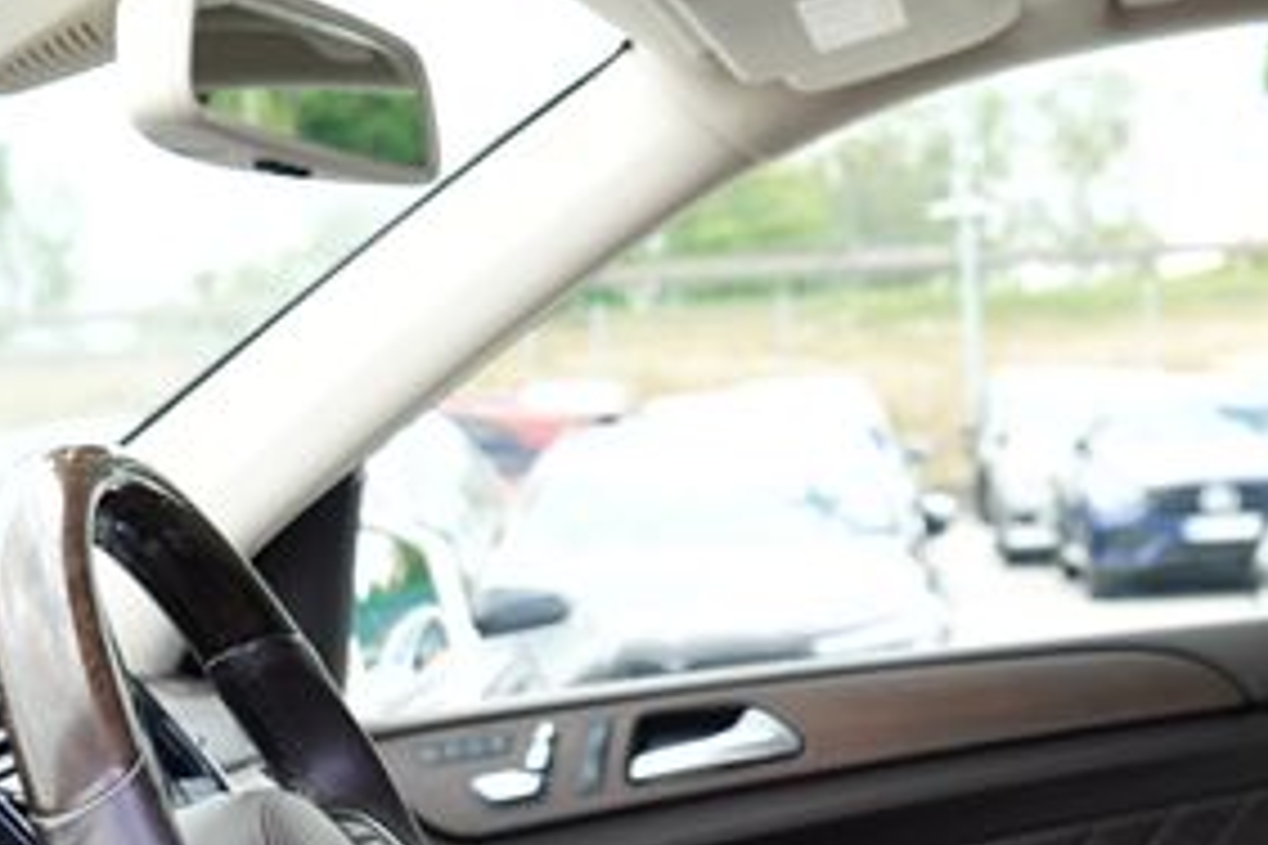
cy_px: 1193
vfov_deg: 14.8
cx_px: 1093
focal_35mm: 87
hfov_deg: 22.9
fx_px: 3064
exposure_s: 1/60
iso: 100
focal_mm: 24
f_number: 4
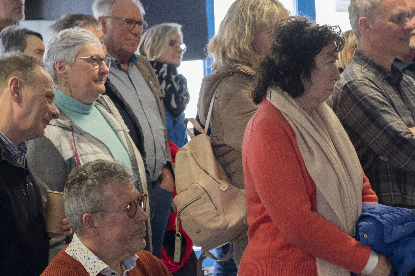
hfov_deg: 17.9
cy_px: 115
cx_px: 202
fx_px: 1314
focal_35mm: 114
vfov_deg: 12.0
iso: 2000
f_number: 4
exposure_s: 1/100
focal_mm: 55
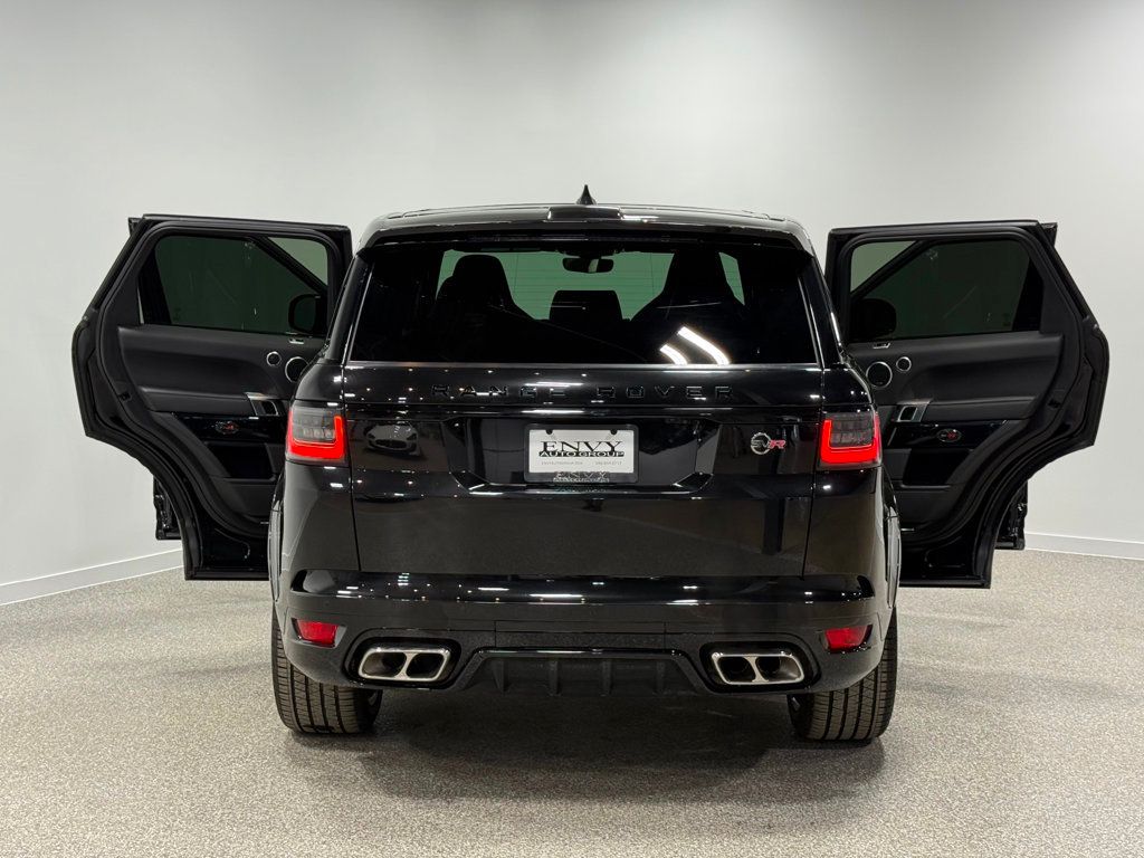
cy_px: 429
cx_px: 572
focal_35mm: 48
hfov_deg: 39.7
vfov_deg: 30.3
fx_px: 1586
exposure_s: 1/122
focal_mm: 6.76
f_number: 1.78
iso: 50
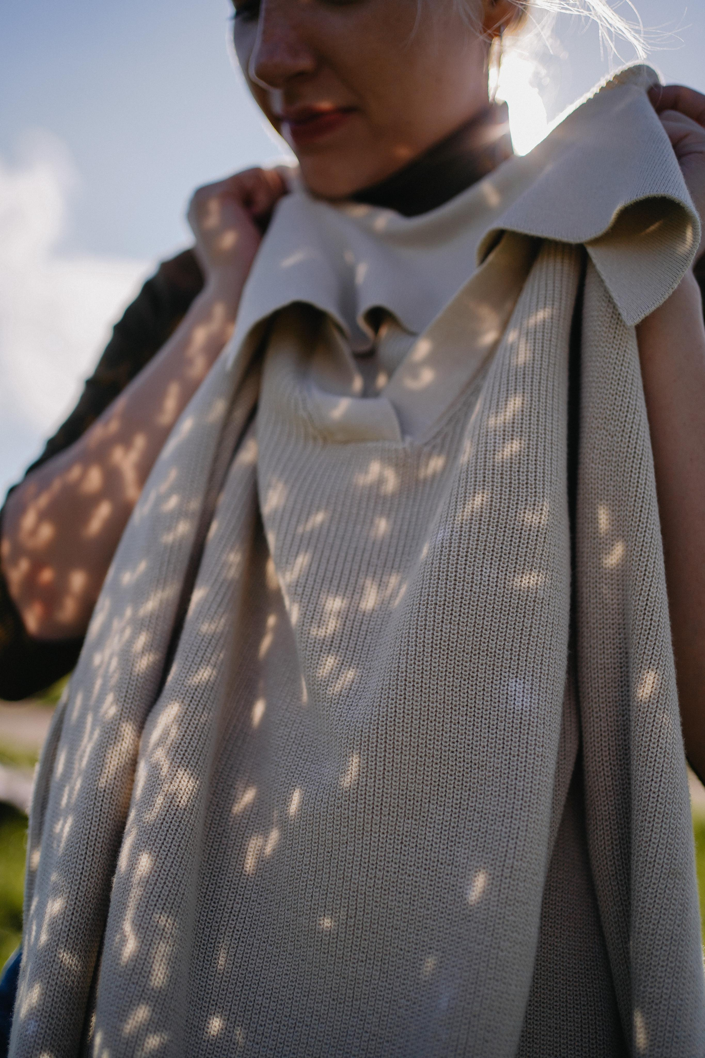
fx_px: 1028
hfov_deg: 37.9
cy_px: 529
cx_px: 352
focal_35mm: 35
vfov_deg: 54.4
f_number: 1.8
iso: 100
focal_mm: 35
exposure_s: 1/8000
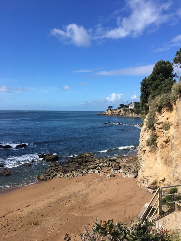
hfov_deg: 48.2
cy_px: 120
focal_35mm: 29
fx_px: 202
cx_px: 90
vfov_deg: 61.7
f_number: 2.2
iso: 25
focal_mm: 4.15
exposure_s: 1/1538
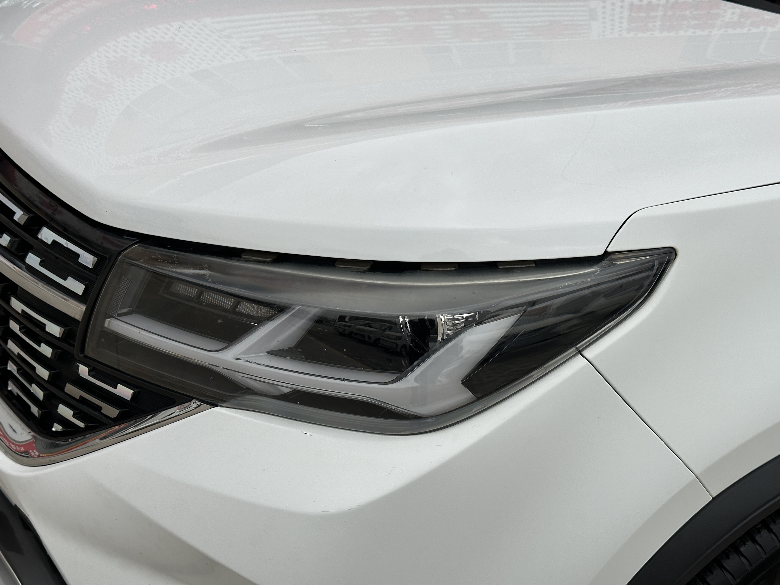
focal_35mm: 48
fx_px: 1082
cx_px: 390
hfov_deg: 39.7
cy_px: 292
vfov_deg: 30.3
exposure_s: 1/2667
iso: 64
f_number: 1.78
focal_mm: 6.86
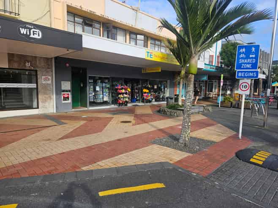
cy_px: 104
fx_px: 185
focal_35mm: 23
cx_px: 139
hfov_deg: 73.9
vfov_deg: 58.8
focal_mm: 5.4
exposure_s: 1/1376
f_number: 1.8
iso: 40
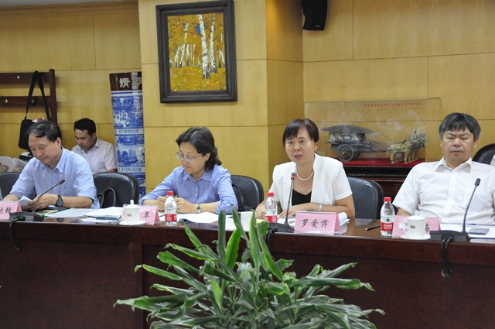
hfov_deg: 33.4
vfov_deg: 22.6
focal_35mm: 60
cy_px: 164
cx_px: 248
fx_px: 824
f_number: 5.6
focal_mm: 40
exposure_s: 1/125
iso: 3200
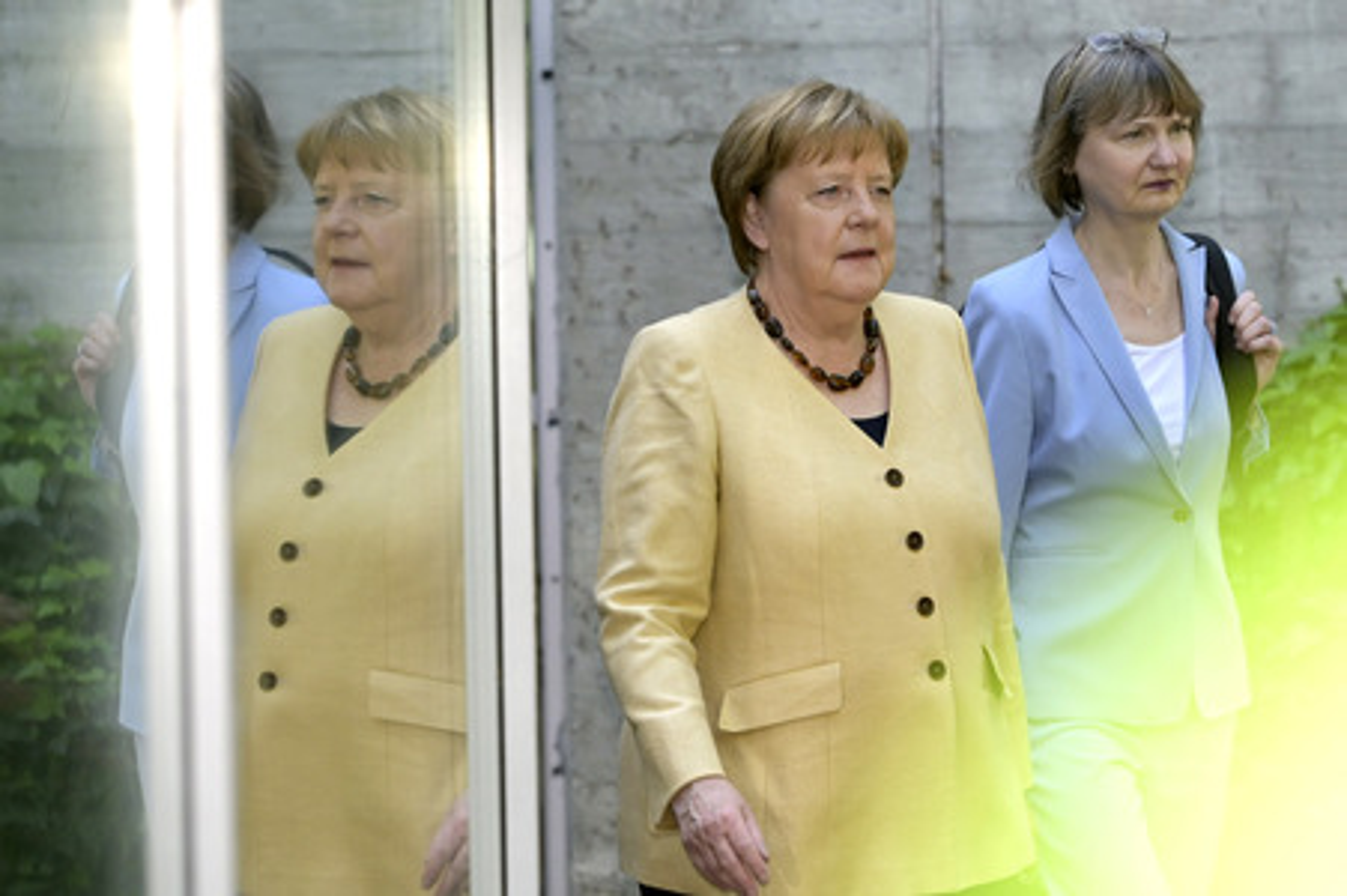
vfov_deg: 8.6
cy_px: 448
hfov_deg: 12.8
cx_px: 674
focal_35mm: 160
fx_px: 5982
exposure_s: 1/1250
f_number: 4.5
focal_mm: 160
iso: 2000
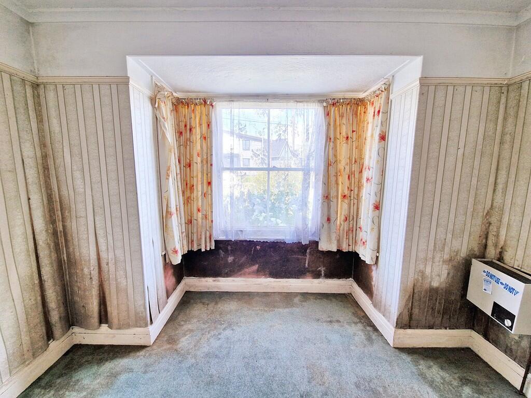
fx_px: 199
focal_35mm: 13
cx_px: 266
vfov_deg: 89.9
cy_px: 199
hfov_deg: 106.2
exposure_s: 1/60
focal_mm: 2.2
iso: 50
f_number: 2.2
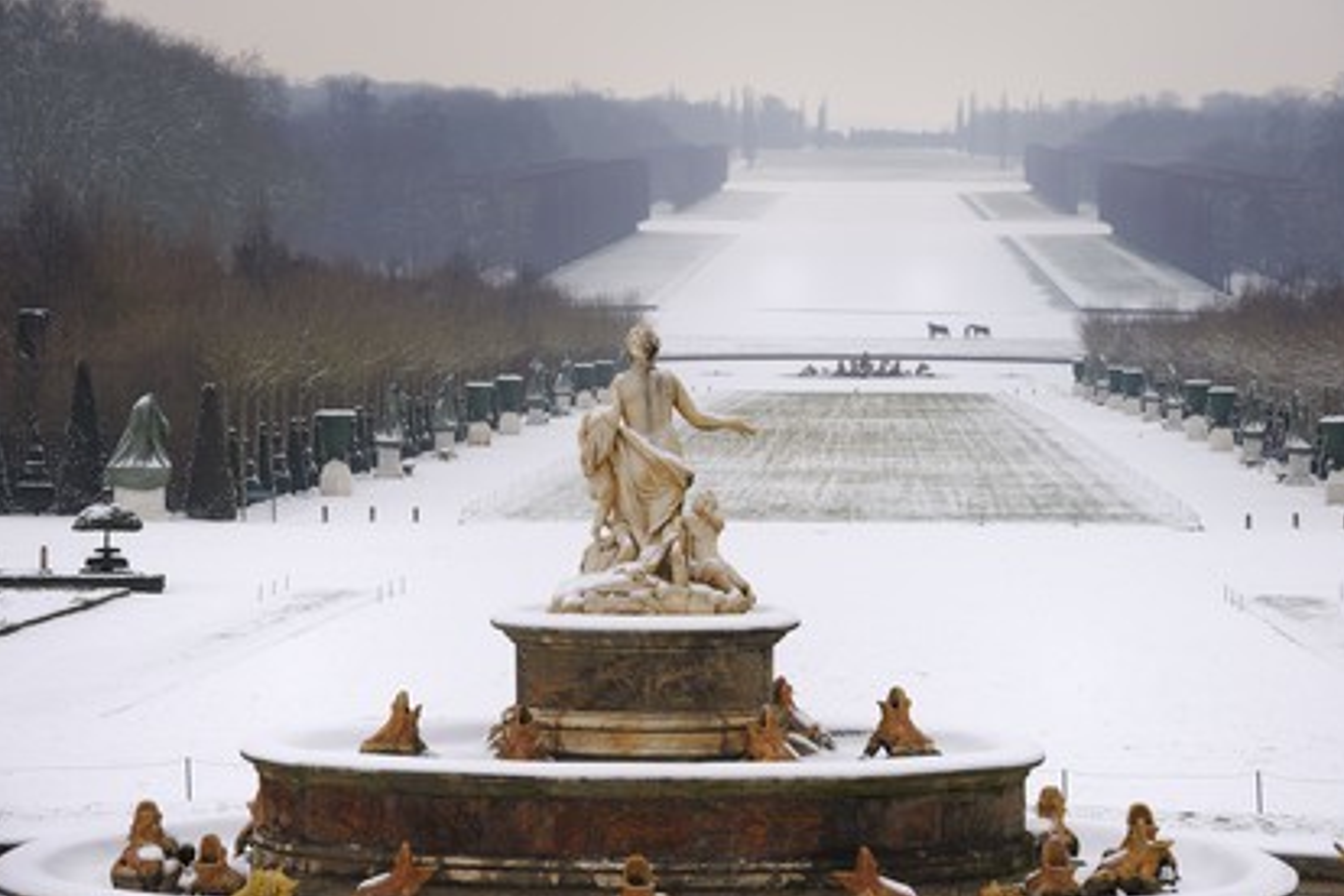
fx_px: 5674
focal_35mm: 152
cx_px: 669
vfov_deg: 9.0
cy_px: 451
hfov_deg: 13.5
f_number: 10
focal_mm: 150
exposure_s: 1/160
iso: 400
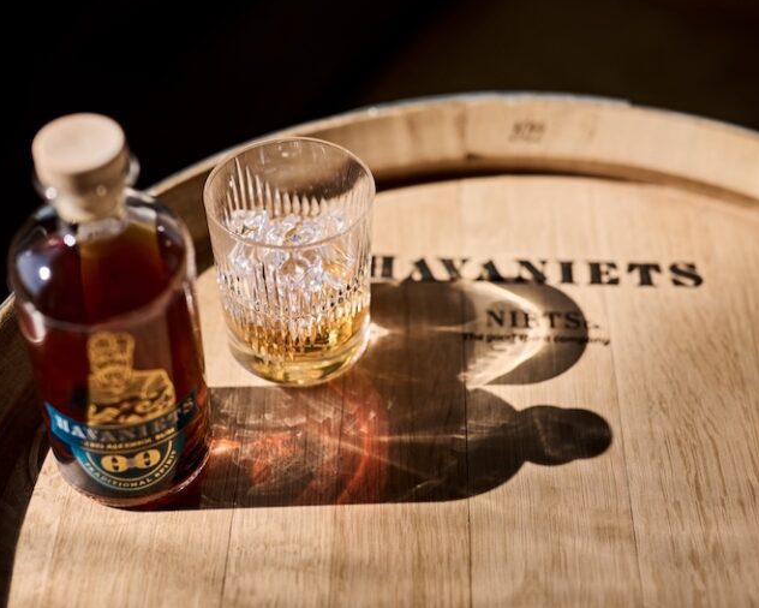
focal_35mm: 57
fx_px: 1281
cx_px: 380
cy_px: 303
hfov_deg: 33.0
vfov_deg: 26.7
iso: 64
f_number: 2
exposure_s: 1/1000
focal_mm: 50
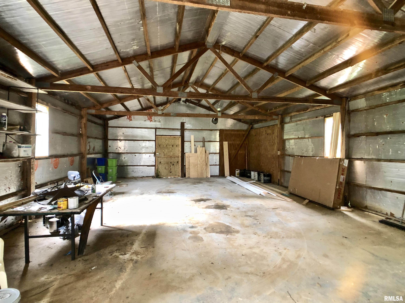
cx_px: 202
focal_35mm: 28
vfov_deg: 49.7
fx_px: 328
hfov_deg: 63.4
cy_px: 152
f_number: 1.8
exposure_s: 1/15
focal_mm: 3.99
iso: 80
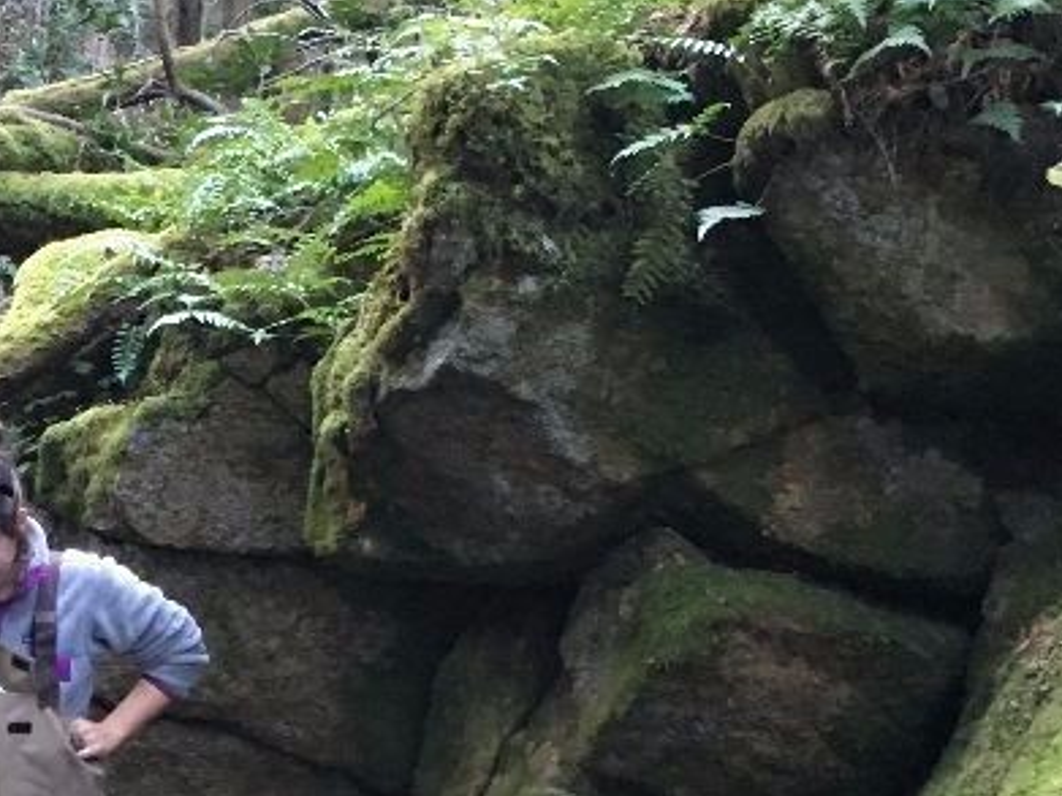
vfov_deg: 16.4
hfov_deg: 21.3
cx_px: 11
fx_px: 2730
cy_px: 725
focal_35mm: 89
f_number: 2.2
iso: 200
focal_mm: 4.15
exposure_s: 1/15
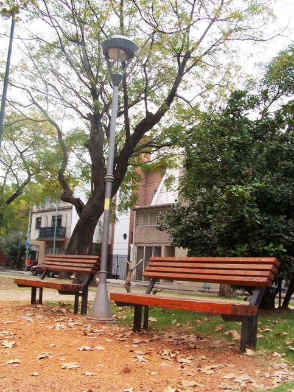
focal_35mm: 38
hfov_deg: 37.7
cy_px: 196
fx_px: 430
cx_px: 147
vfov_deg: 49.0
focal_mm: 6.3
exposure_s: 1/60
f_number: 5.6
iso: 80
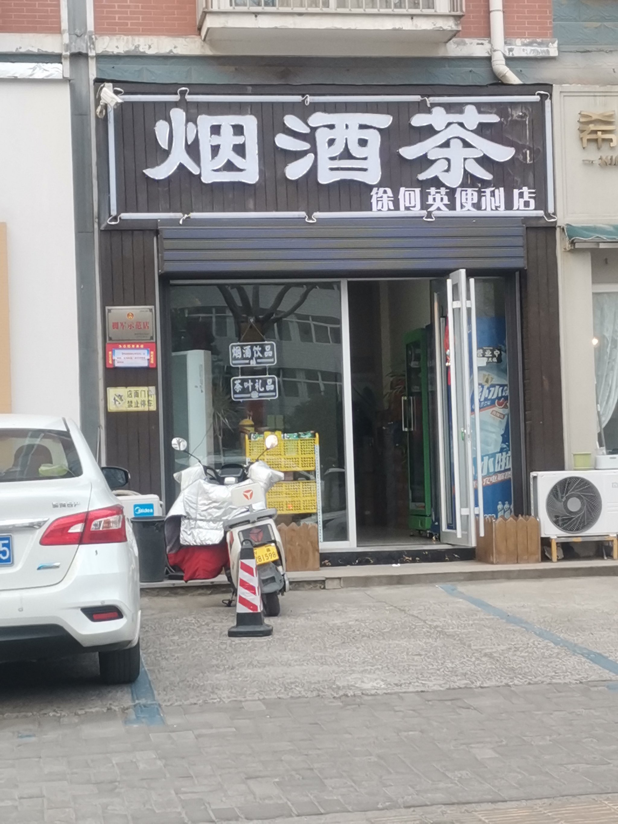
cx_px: 309
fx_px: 1762
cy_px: 412
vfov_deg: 26.3
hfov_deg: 19.9
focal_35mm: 74
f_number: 1.8
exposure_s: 1/100
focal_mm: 4.75
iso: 64
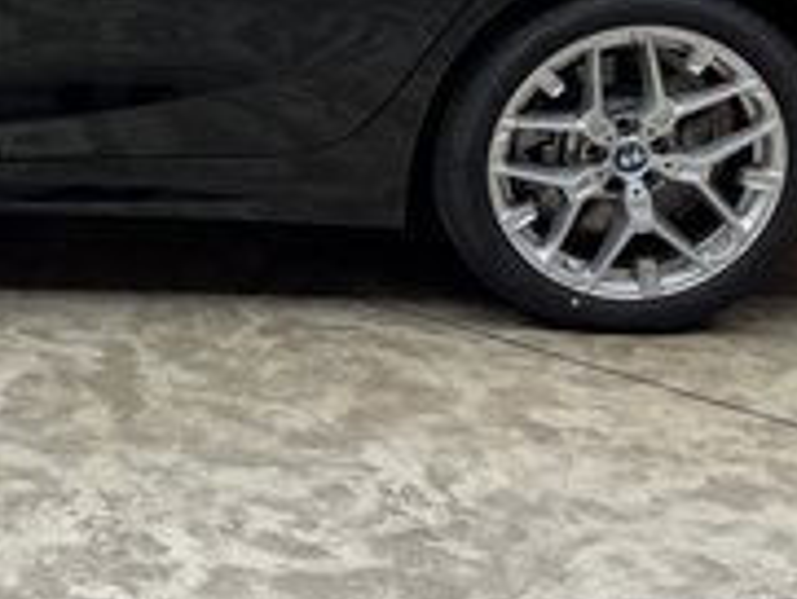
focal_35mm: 85
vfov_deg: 17.2
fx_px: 1958
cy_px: 66
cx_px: -75
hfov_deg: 21.8
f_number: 1.78
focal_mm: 6.76
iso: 64
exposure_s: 1/120
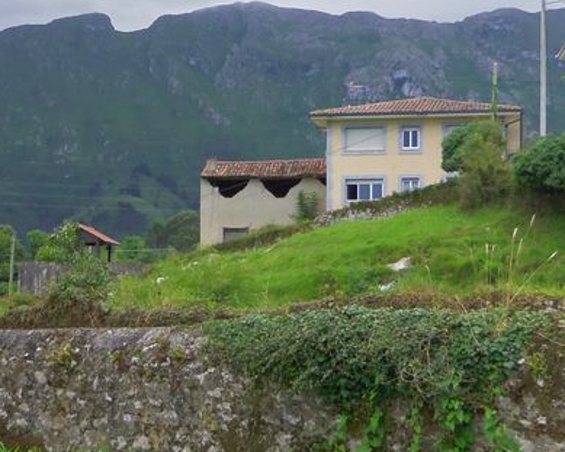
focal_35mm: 72
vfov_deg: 21.2
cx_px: 164
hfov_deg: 26.2
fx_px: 1204
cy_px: 269
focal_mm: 5
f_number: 3.9
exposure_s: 1/160
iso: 125
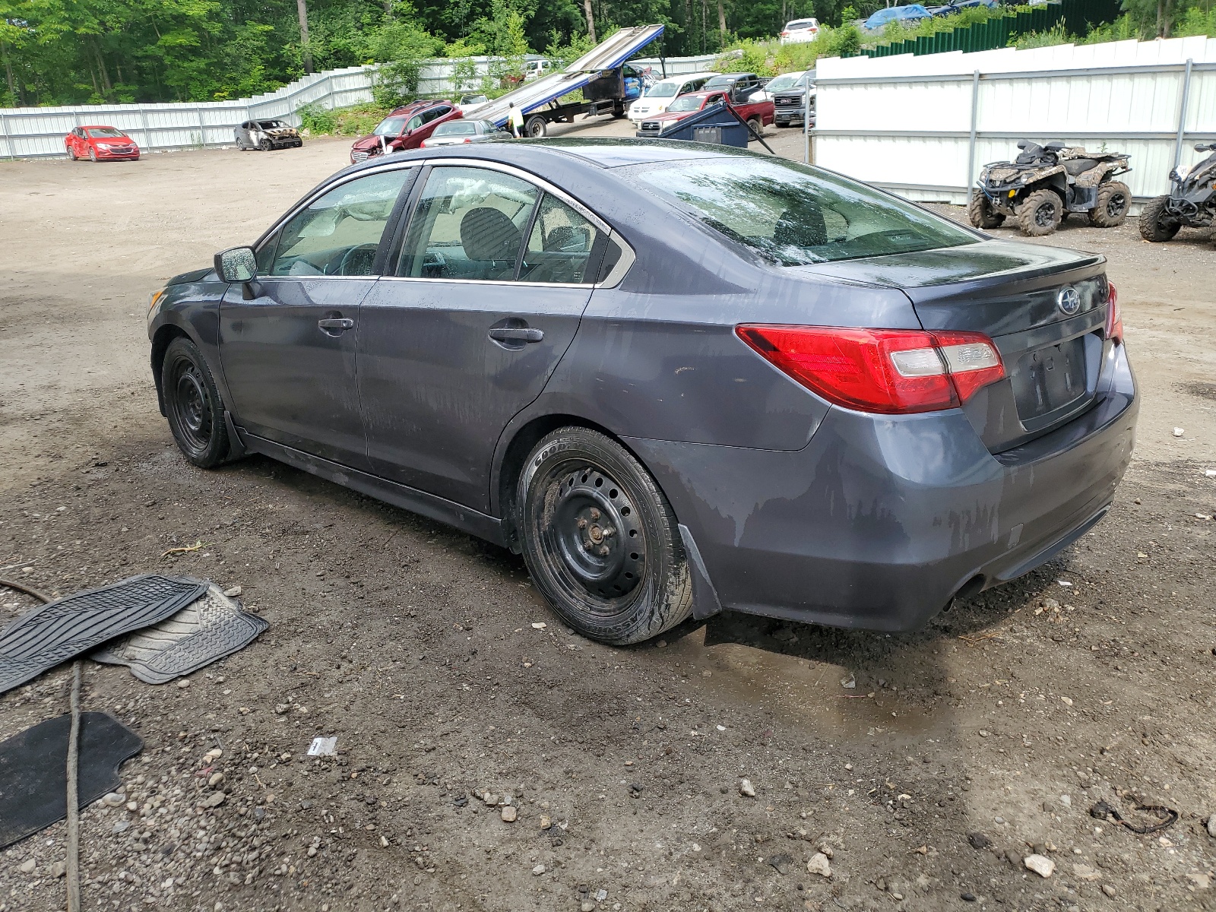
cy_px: 456
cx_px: 608
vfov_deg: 53.1
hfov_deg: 67.3
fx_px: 913
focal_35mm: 26
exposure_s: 1/714
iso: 50
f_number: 1.5
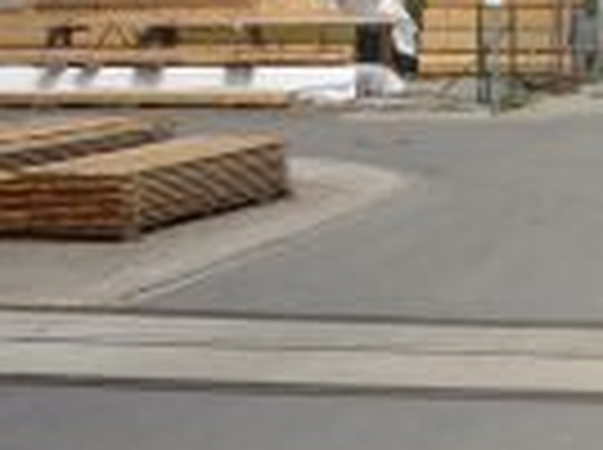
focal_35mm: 115
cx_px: 860
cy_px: 99
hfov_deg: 15.9
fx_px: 2000
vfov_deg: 12.8
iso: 100
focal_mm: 5.2
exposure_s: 1/640
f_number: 5.6
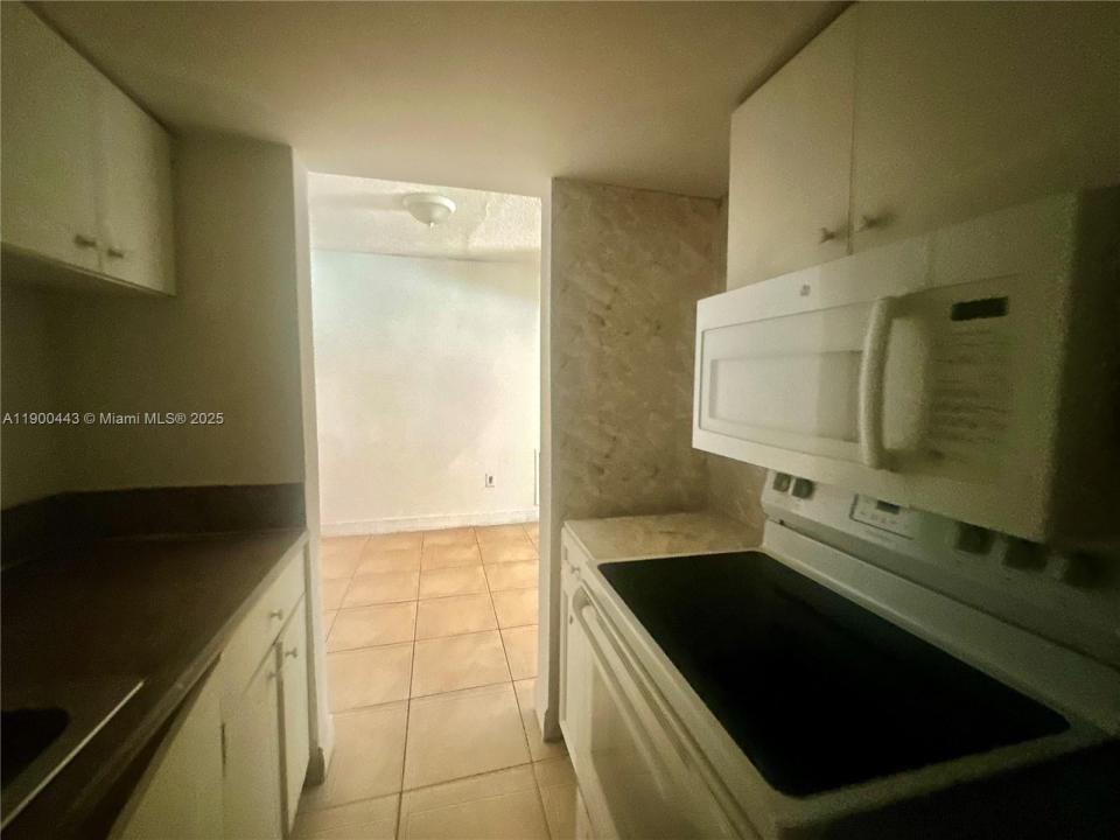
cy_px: 420
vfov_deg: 85.7
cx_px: 560
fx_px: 453
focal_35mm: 14
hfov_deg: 102.1
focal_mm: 2.22
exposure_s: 1/60
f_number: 2.2
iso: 500
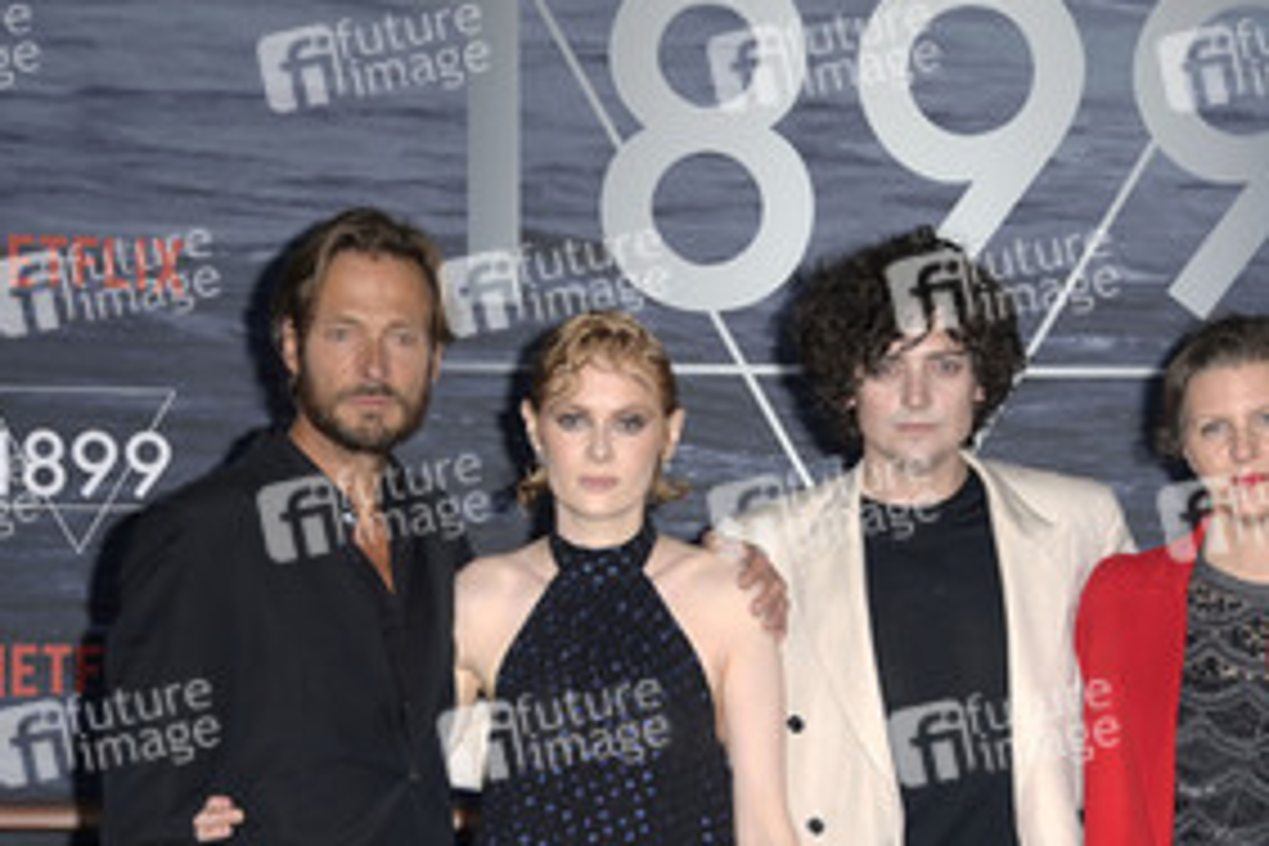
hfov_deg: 14.2
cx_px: 884
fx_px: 5076
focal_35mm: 144
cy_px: 621
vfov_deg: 9.5
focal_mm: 90
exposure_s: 1/250
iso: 320
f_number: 5.6
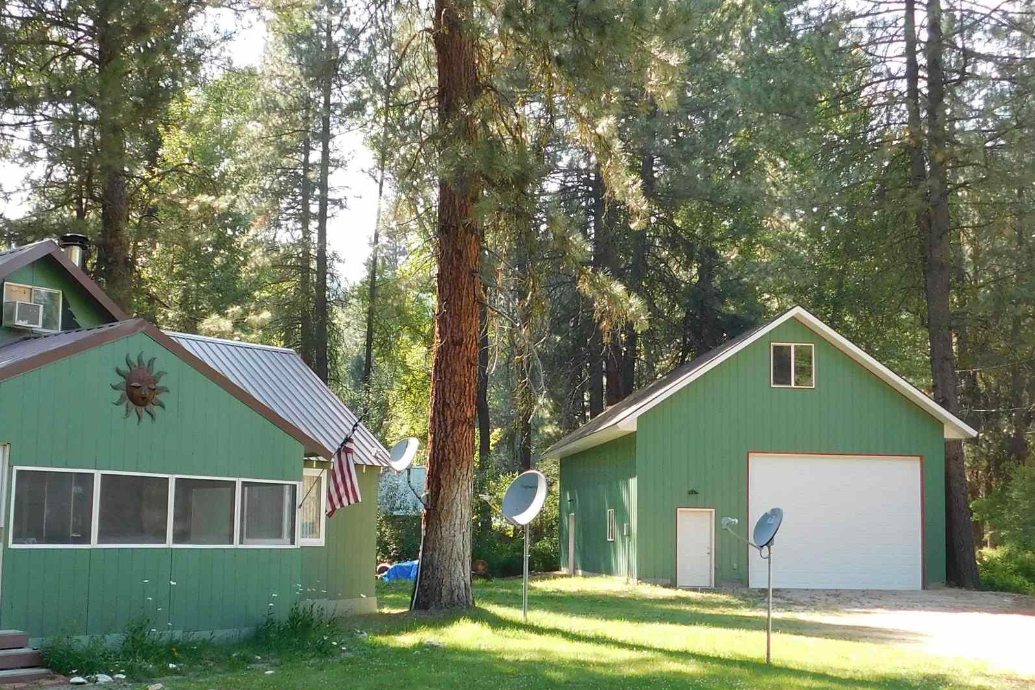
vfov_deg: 29.2
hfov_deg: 42.7
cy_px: 408
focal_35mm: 46
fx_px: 1322
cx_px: 451
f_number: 3
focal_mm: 4
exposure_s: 1/200
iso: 125
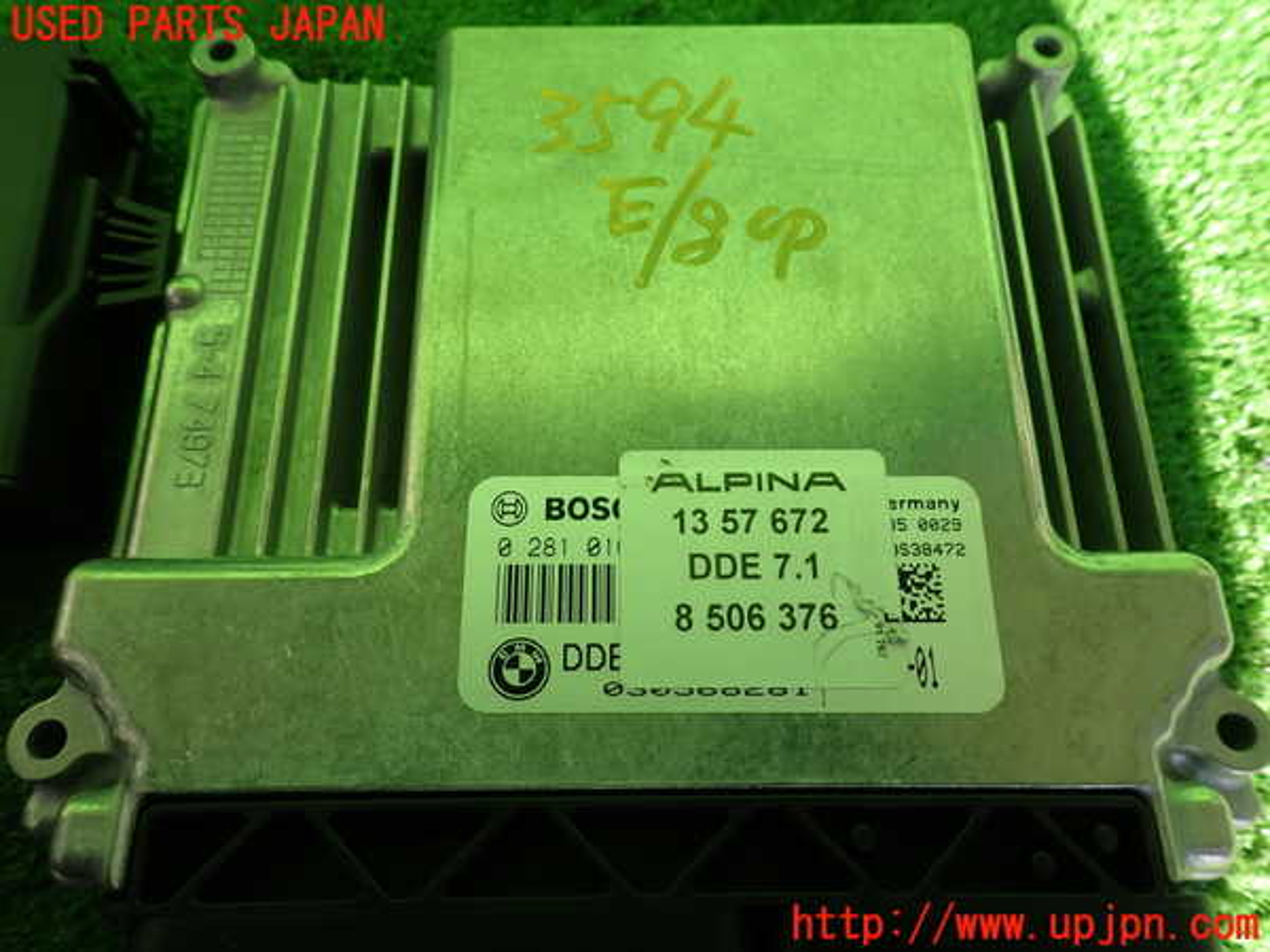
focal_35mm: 25
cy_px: 476
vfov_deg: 54.9
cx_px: 635
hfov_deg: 69.4
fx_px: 917
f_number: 2.8
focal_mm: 4.5
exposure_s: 1/160
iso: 100
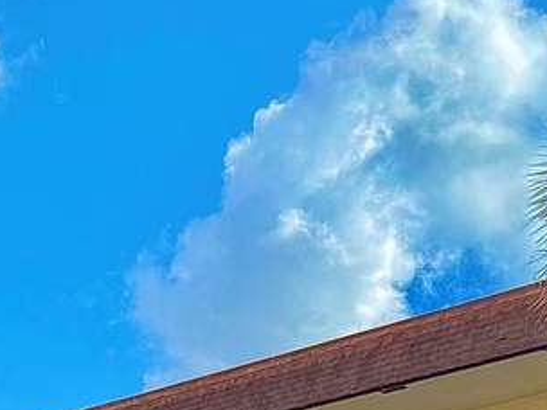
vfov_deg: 14.3
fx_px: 1596
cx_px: 221
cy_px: 451
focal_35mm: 101
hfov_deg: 19.4
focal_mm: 6.76
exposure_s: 1/4975
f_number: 1.78
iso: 80
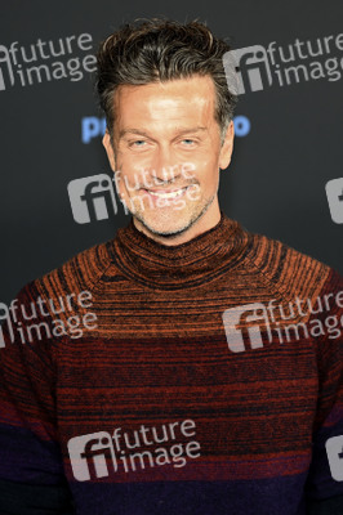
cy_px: 258
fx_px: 1074
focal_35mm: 75
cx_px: 172
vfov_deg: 27.0
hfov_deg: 18.2
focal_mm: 75
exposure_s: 1/125
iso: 500
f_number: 2.8
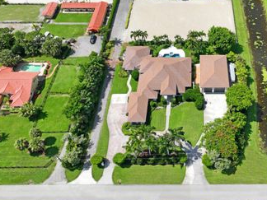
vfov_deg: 38.0
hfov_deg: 48.5
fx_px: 285
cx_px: 195
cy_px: 57
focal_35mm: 37
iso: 110
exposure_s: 1/2000
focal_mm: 12.29
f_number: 2.8
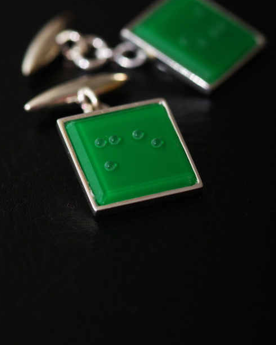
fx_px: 1967
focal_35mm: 193
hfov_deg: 8.0
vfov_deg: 10.0
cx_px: 137
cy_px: 145
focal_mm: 105
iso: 400
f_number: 5.6
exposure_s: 1/180
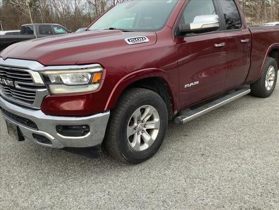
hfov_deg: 58.4
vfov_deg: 45.4
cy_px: 105
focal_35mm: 31
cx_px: 140
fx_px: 250
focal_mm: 3.3
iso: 25
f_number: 2.4
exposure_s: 1/120
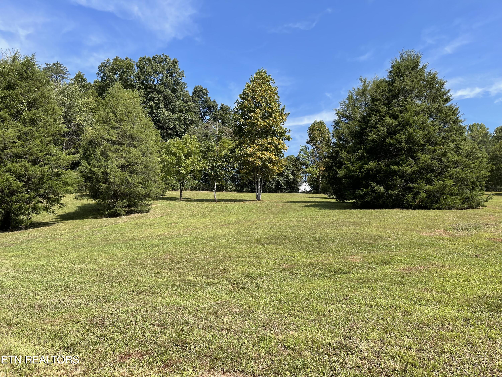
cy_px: 188
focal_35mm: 25
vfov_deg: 54.9
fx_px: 363
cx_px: 251
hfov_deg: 69.4
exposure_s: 1/1976
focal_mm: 5.1
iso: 32
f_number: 1.6
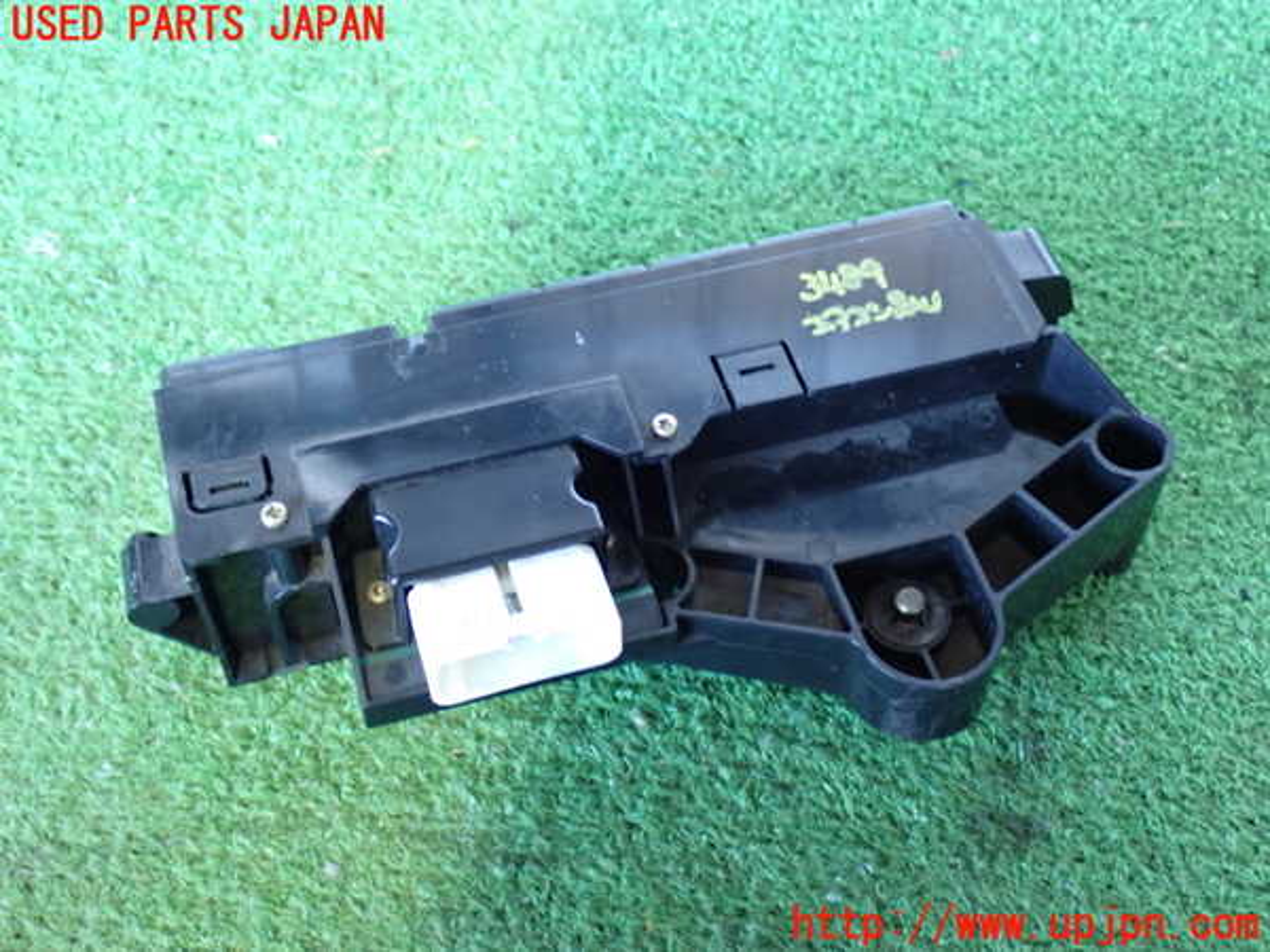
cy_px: 476
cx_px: 635
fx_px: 1724
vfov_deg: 30.9
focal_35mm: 47
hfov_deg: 40.4
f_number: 3.1
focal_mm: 8.4
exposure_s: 1/20
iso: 800
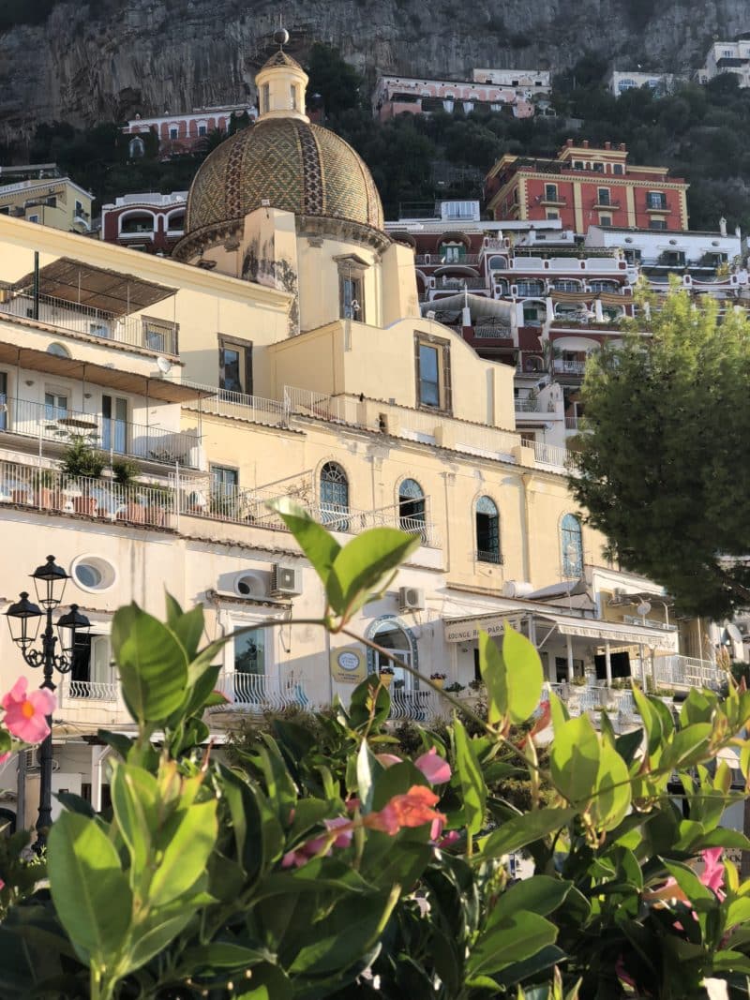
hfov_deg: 25.7
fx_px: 1647
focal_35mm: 57
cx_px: 375
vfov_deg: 33.8
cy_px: 500
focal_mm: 6.6
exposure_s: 1/448
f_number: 2.8
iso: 20
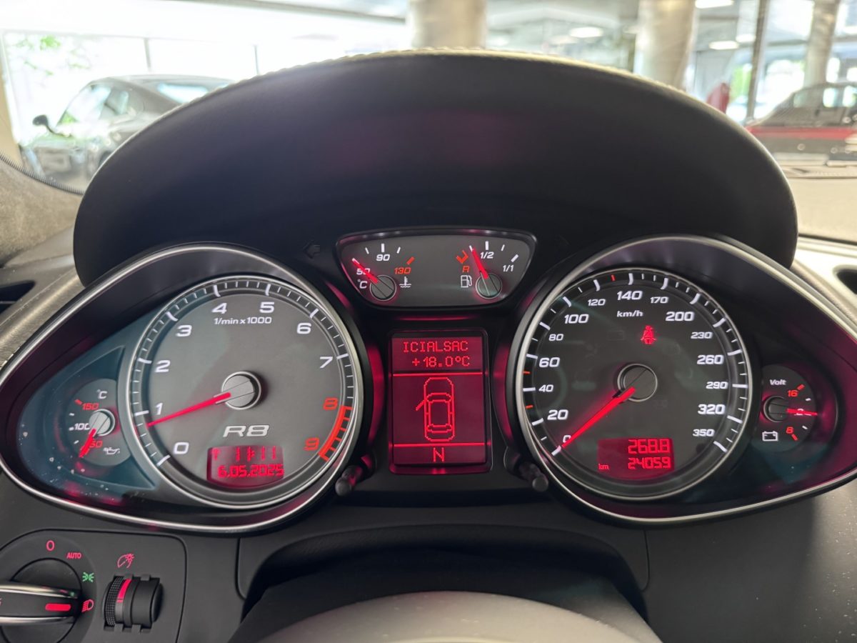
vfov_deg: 56.8
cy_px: 322
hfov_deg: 71.6
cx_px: 428
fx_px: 594
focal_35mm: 24
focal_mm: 6.76
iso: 800
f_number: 1.78
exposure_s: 1/44
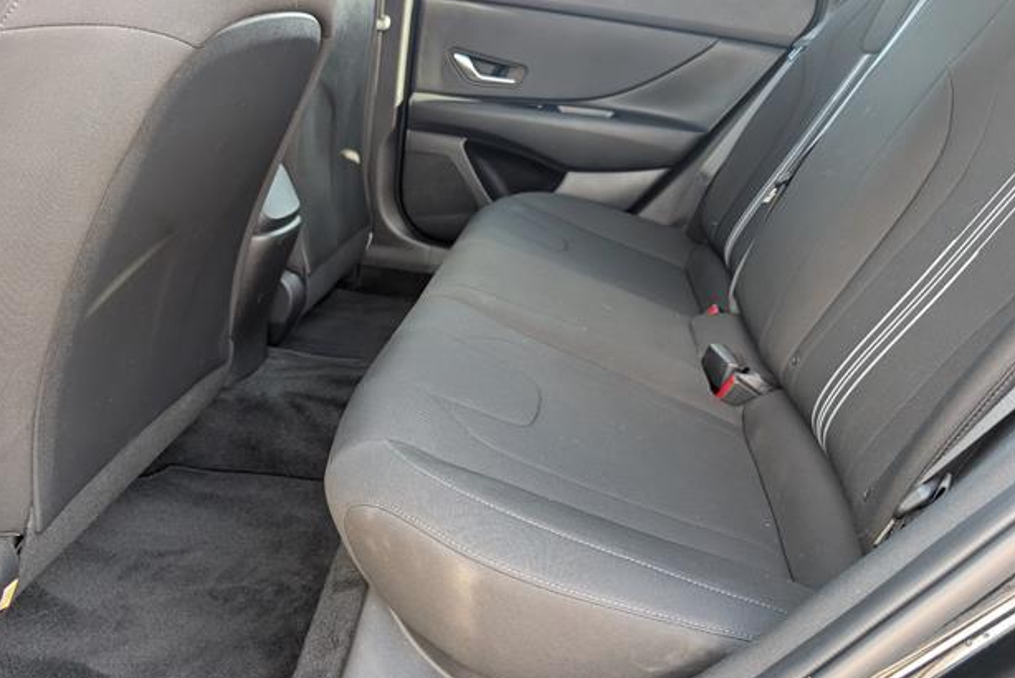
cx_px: 496
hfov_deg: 69.4
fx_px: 733
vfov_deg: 49.5
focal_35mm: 26
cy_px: 370
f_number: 1.68
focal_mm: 6.9
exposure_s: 1/833
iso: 1233
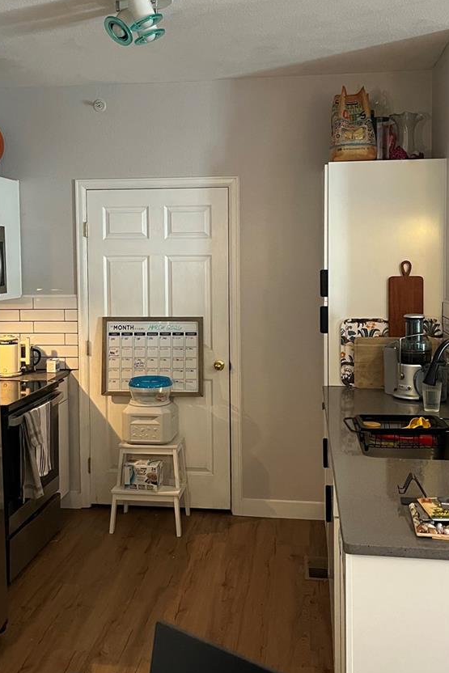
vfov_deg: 49.3
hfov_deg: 34.1
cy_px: 281
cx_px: 188
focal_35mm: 39
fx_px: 729
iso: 500
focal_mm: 5.1
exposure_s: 1/60
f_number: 1.6
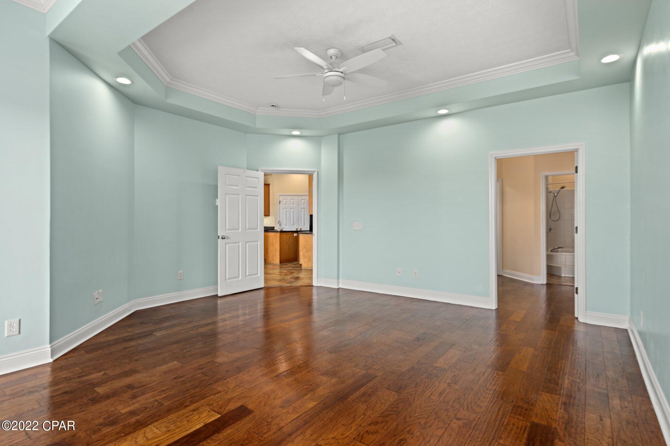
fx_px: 354
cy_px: 223
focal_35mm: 19
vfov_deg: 64.5
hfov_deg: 86.9
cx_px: 335
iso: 500
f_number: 9
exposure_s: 1/3
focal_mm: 19
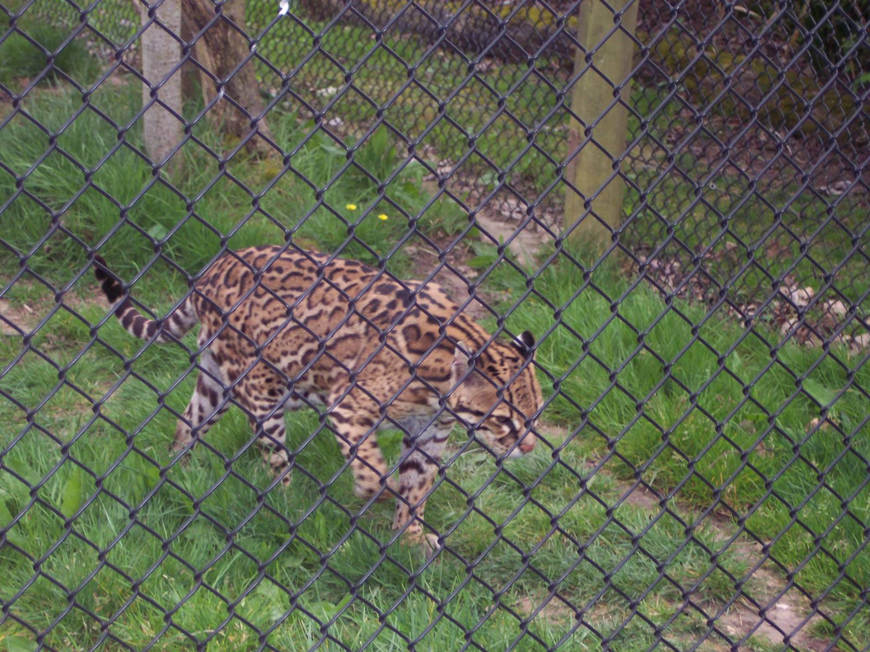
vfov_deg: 13.0
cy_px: 326
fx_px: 2863
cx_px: 435
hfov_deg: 17.3
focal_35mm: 114
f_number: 4.8
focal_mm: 24
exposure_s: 1/90
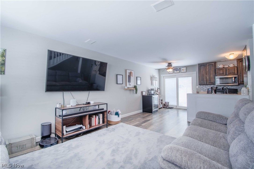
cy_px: 84
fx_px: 106
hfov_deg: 100.4
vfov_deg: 77.3
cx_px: 127
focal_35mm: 15
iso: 400
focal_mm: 10
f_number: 16
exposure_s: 1/1.25
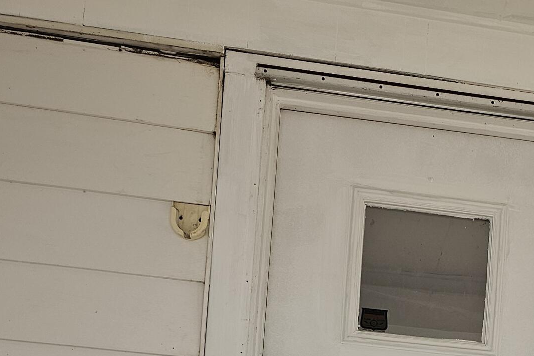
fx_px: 994
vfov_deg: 18.2
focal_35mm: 67
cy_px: 521
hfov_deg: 28.4
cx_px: 523
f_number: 1.7
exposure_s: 1/120
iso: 125
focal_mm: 6.3
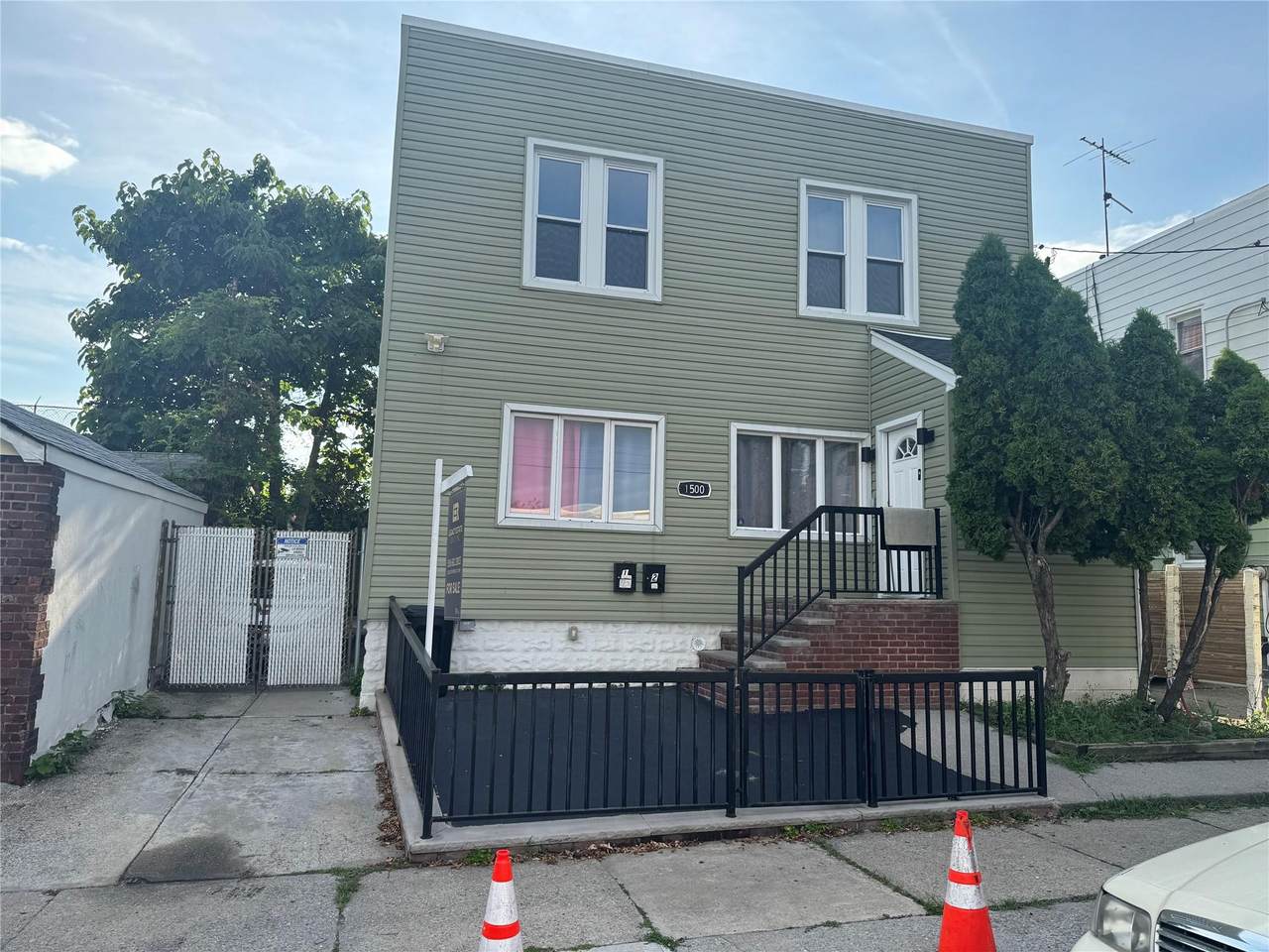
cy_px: 476
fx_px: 880
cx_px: 634
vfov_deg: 56.8
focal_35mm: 24
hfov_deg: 71.6
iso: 80
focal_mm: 6.76
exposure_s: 1/1818
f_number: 1.78
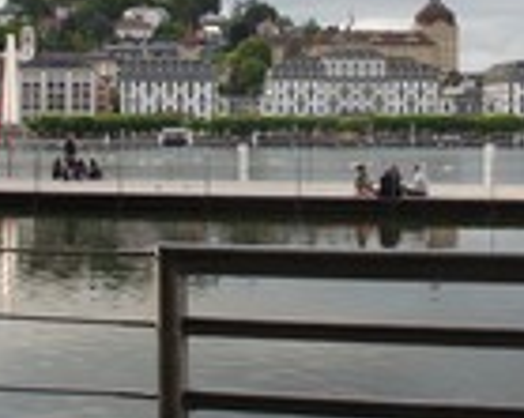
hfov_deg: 22.8
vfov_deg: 18.1
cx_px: 287
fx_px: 1302
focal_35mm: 84
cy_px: 92
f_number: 5.6
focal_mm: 18
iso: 100
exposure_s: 1/80
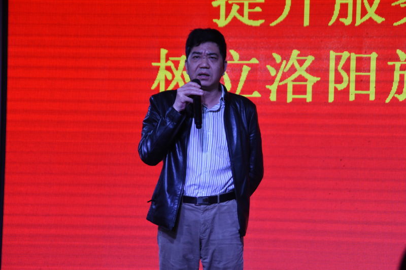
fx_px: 1607
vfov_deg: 9.6
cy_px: 135
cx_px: 203
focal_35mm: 142
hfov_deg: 14.4
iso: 1000
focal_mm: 95
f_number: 6.3
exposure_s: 1/640
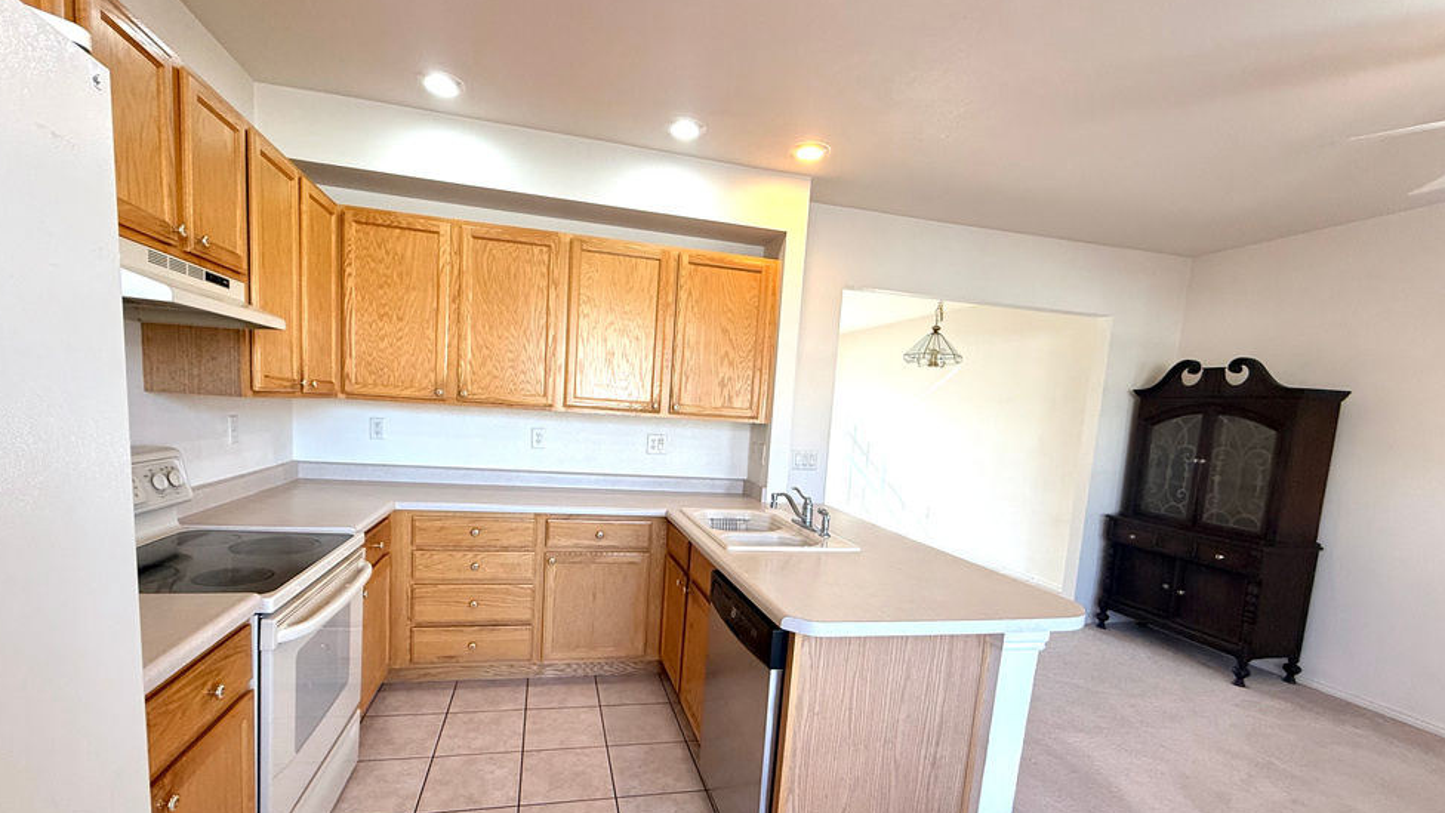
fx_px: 613
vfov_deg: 66.6
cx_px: 688
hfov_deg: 99.3
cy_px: 477
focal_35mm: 16
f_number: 2.2
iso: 125
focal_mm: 2.22
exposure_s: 1/120
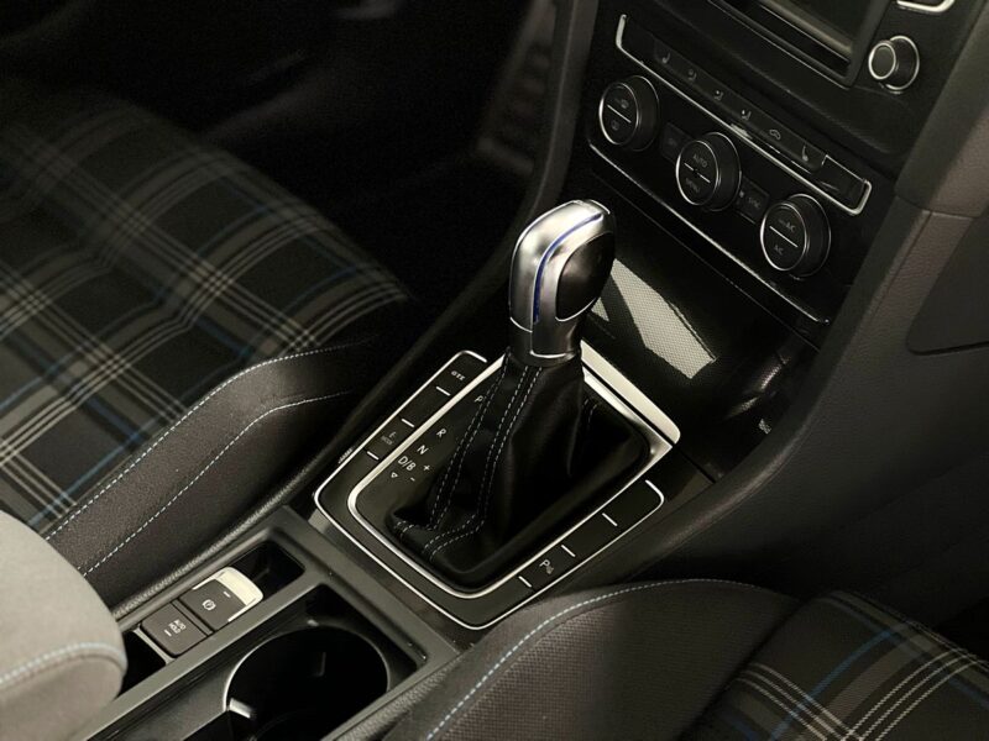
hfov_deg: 25.3
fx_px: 2200
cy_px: 370
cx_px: 494
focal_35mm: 77
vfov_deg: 19.1
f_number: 2.8
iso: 800
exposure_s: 1/15
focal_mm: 9
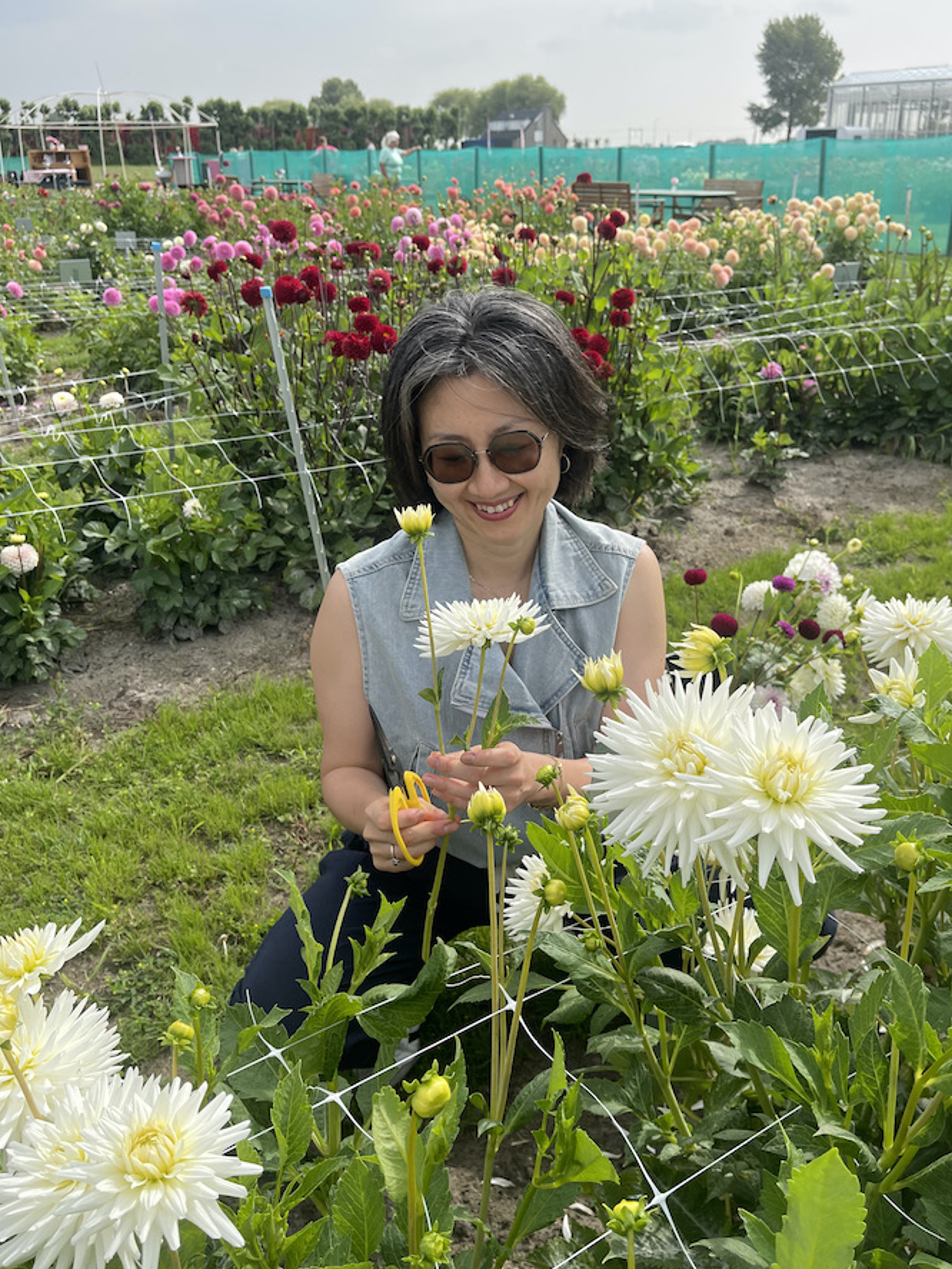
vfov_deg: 59.9
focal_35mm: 30
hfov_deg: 46.7
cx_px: 530
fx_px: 1099
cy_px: 644
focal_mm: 5.1
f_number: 1.6
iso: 50
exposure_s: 1/4202
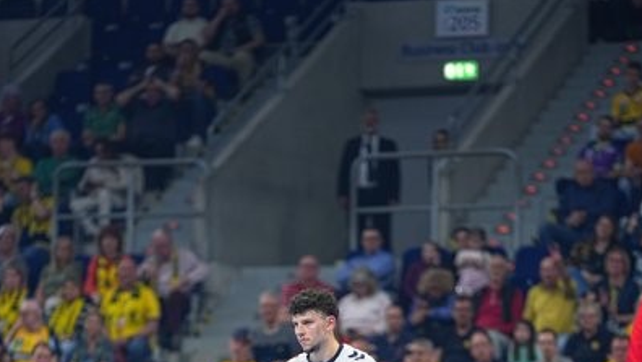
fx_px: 3644
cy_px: 482
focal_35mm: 214
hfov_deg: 10.1
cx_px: 321
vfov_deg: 5.6
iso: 1000
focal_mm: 135
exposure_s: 1/1600
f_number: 1.8
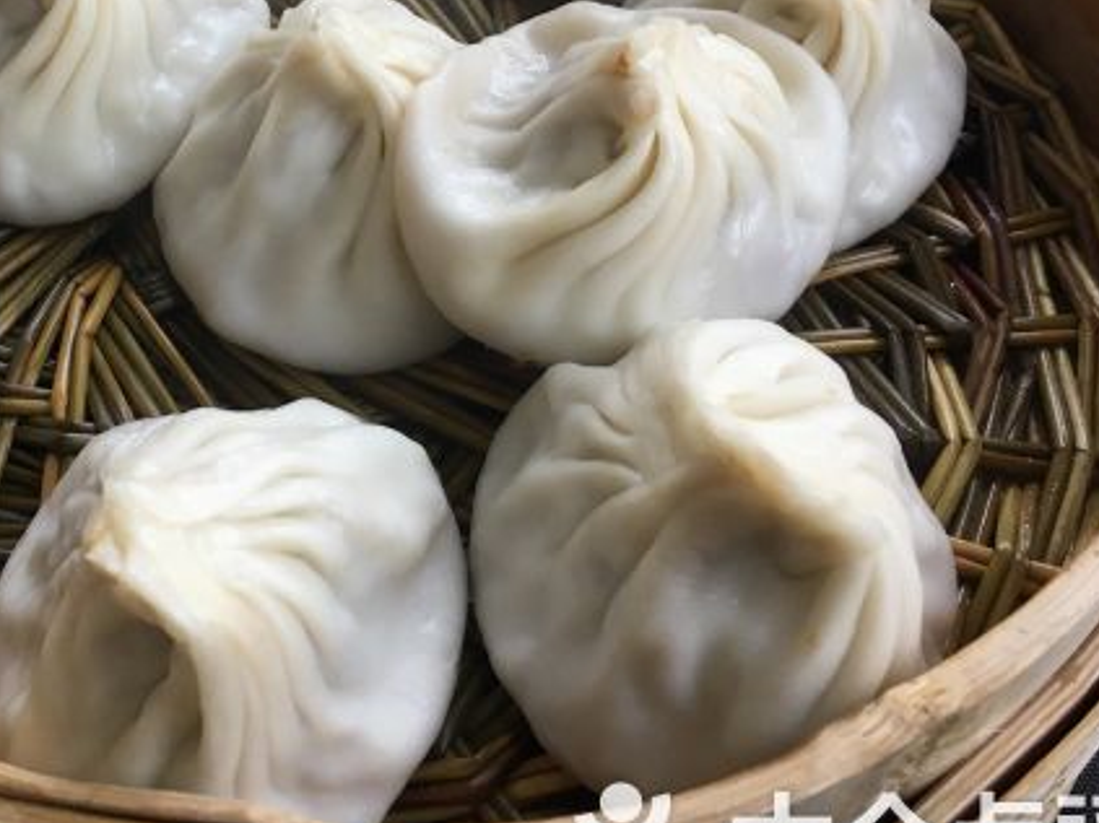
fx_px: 1523
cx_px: 317
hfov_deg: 38.9
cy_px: 297
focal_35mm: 48
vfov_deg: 30.1
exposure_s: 1/33
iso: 25
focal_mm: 4.15
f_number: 2.2
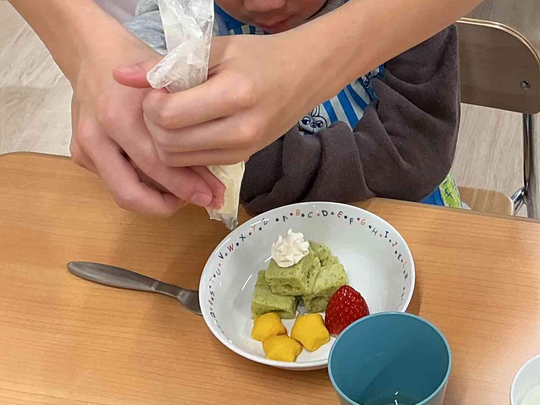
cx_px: 389
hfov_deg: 24.2
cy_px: -22
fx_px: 1248
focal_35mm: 80
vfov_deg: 17.9
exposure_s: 1/60
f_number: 1.8
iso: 40
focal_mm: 3
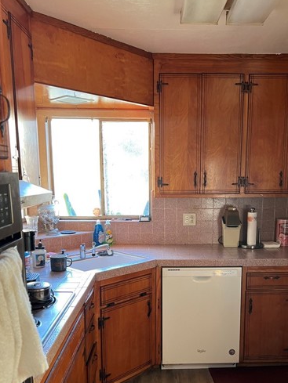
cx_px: 175
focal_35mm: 34
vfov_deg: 53.3
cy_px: 240
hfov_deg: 41.6
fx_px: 377
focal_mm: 5.7
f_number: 1.5
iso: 160
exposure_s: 1/60
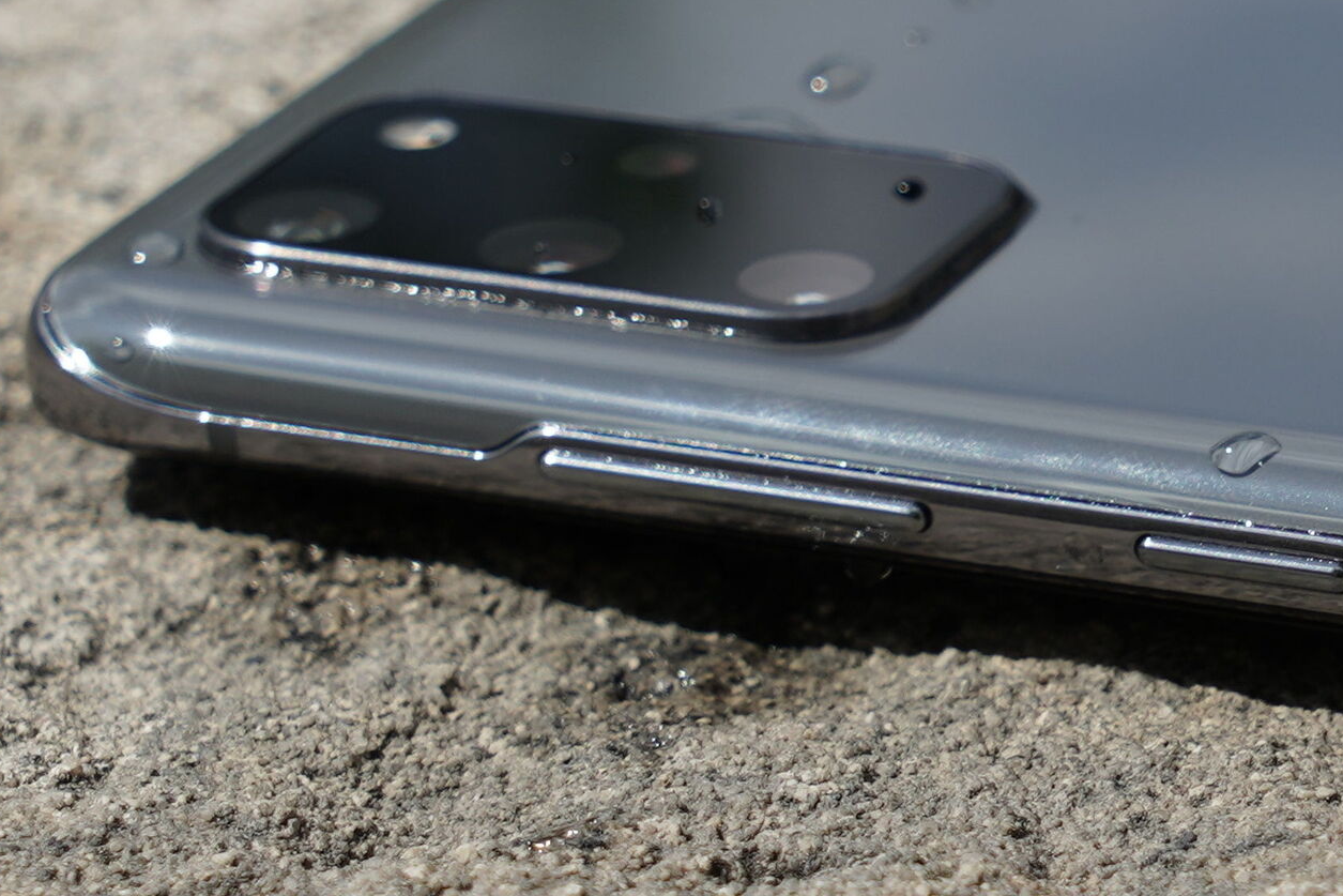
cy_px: 382
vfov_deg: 13.2
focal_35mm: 104
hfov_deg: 19.6
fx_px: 3880
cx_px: 910
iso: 125
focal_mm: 68
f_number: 8
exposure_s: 1/500
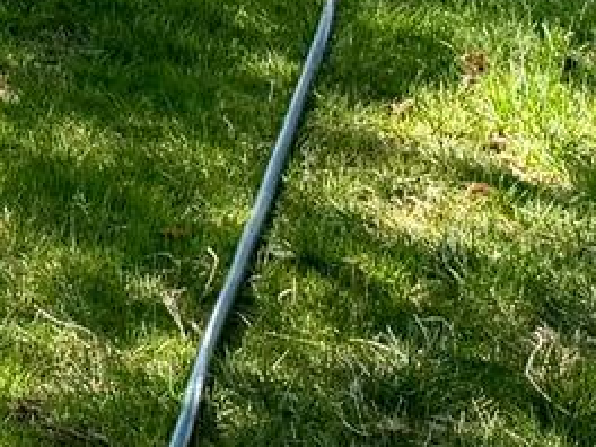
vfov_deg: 7.2
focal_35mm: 186
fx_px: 3202
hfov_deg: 10.3
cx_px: -271
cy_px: -865
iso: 100
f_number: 1.78
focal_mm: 6.76
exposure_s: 1/1949
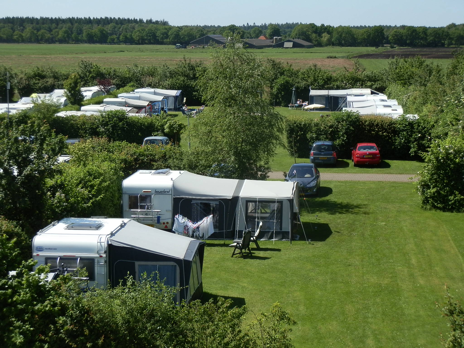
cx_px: 232
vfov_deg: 21.6
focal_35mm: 68
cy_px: 174
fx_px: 911
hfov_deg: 28.6
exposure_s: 1/640
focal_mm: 12.25
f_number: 3.8
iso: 64
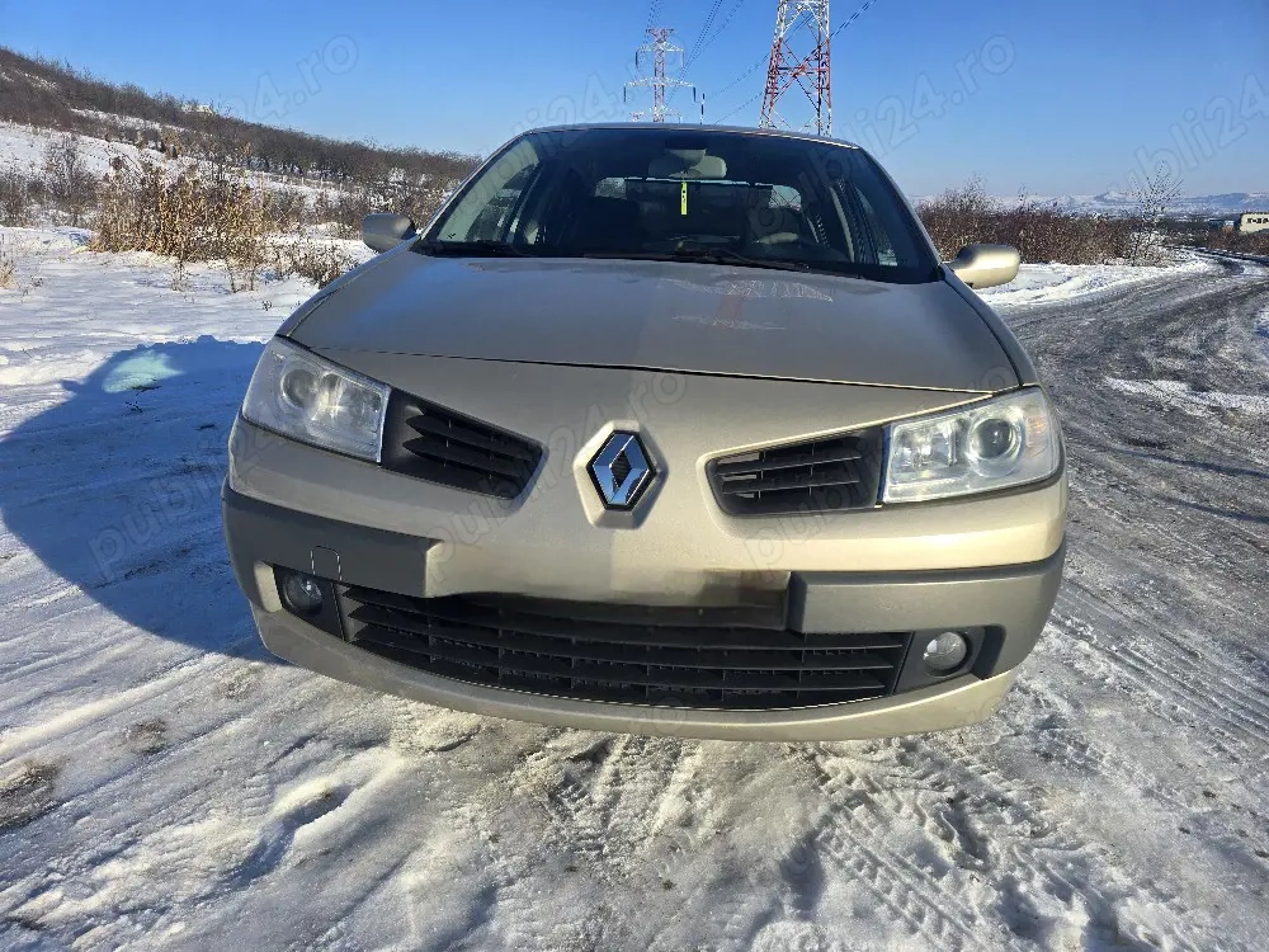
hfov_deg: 73.9
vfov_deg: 58.9
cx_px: 634
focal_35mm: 23
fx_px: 843
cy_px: 476
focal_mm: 6.3
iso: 12
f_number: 1.7
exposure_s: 1/1000
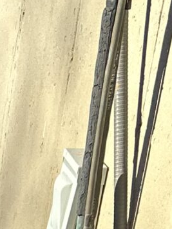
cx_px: -249
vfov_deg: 9.4
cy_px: 558
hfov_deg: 7.4
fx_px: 1239
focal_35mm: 187
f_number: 1.5
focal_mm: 5.7
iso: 50
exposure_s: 1/588
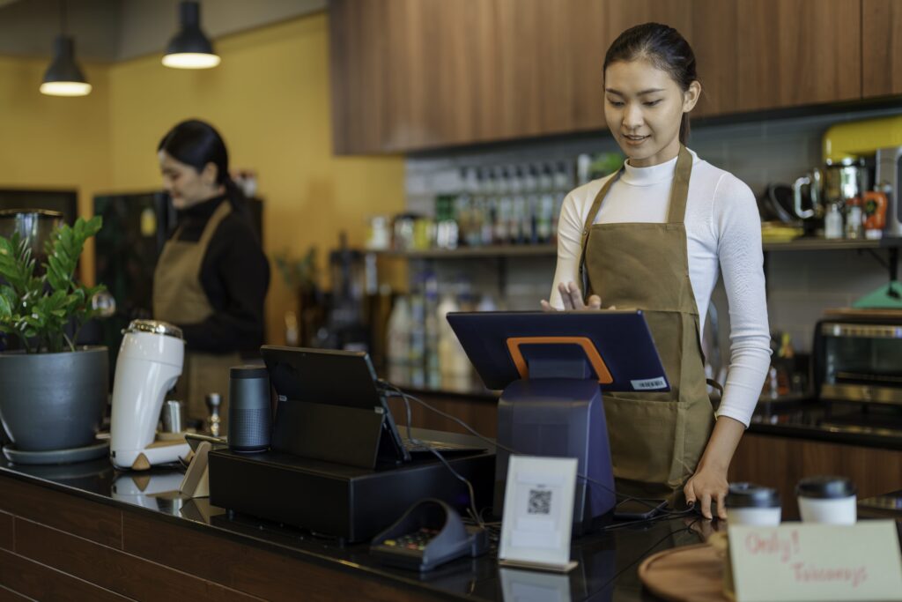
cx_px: 451
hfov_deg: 39.6
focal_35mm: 50
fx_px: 1253
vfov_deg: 27.0
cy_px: 301
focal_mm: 50
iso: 125
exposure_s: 1/160
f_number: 1.3
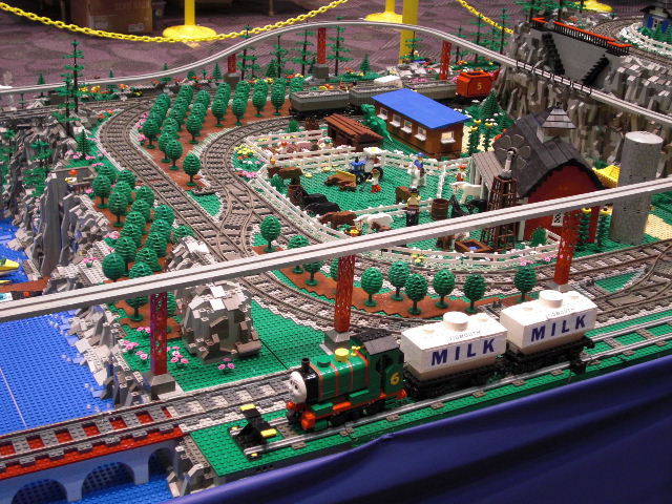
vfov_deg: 28.0
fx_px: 1009
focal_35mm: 52
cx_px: 336
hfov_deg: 36.8
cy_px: 252
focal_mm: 9.1
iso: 200
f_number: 3.4
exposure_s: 1/15
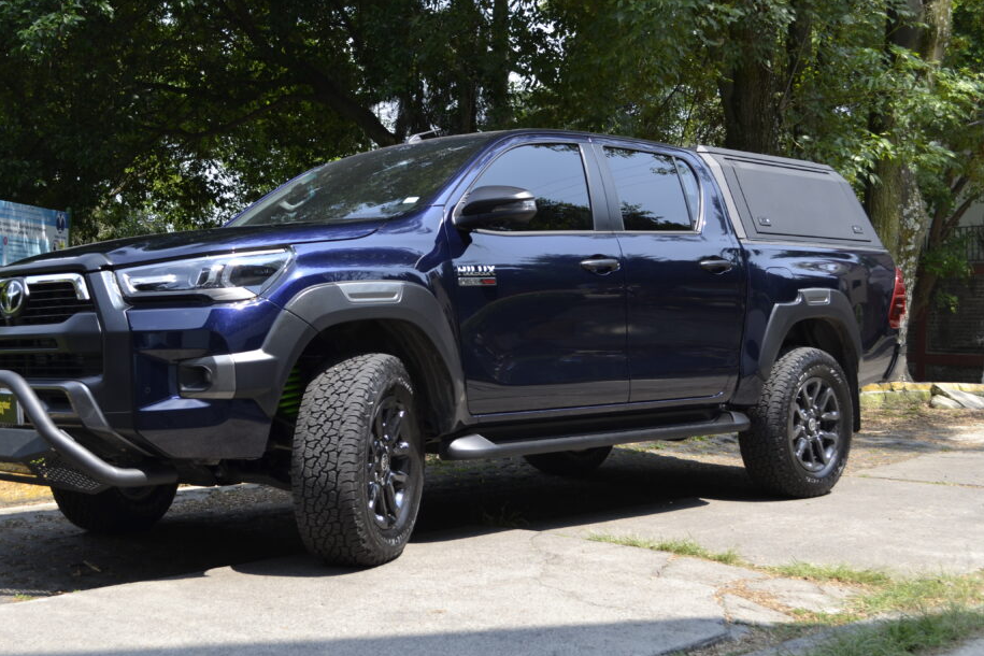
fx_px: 1285
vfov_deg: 28.6
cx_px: 443
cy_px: 329
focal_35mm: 47
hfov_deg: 41.9
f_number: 5.6
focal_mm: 28
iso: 100
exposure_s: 1/125
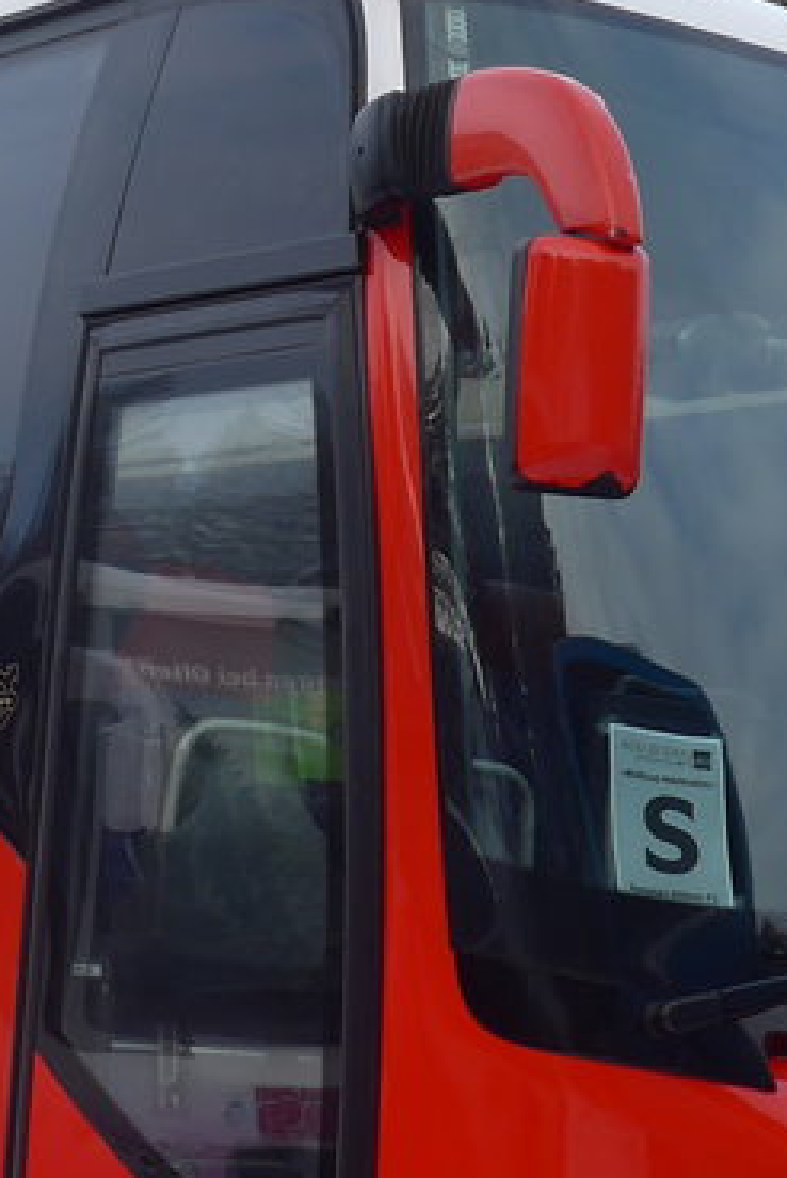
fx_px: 3436
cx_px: 195
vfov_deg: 19.4
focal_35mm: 105
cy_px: 576
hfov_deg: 13.0
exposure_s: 1/400
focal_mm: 6.5
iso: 80
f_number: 2.8
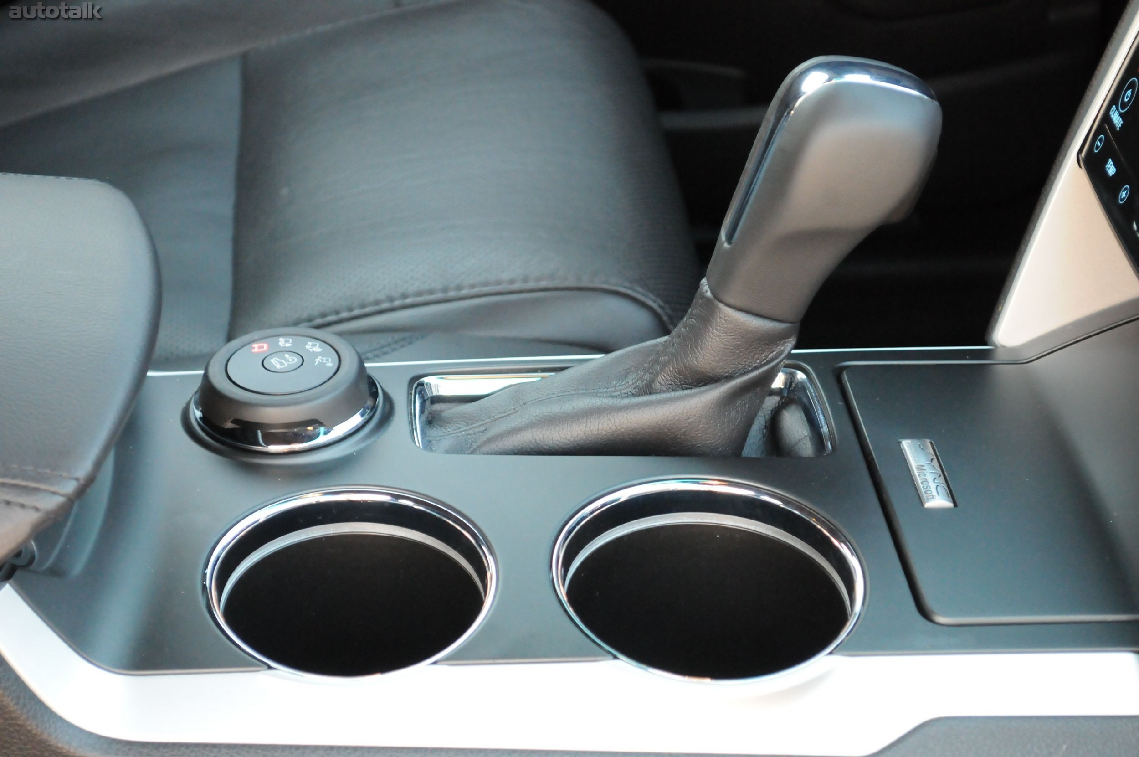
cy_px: 378
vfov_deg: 16.5
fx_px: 2607
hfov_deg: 24.6
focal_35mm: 82
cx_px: 570
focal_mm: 55
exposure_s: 1/80
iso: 2500
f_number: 5.6
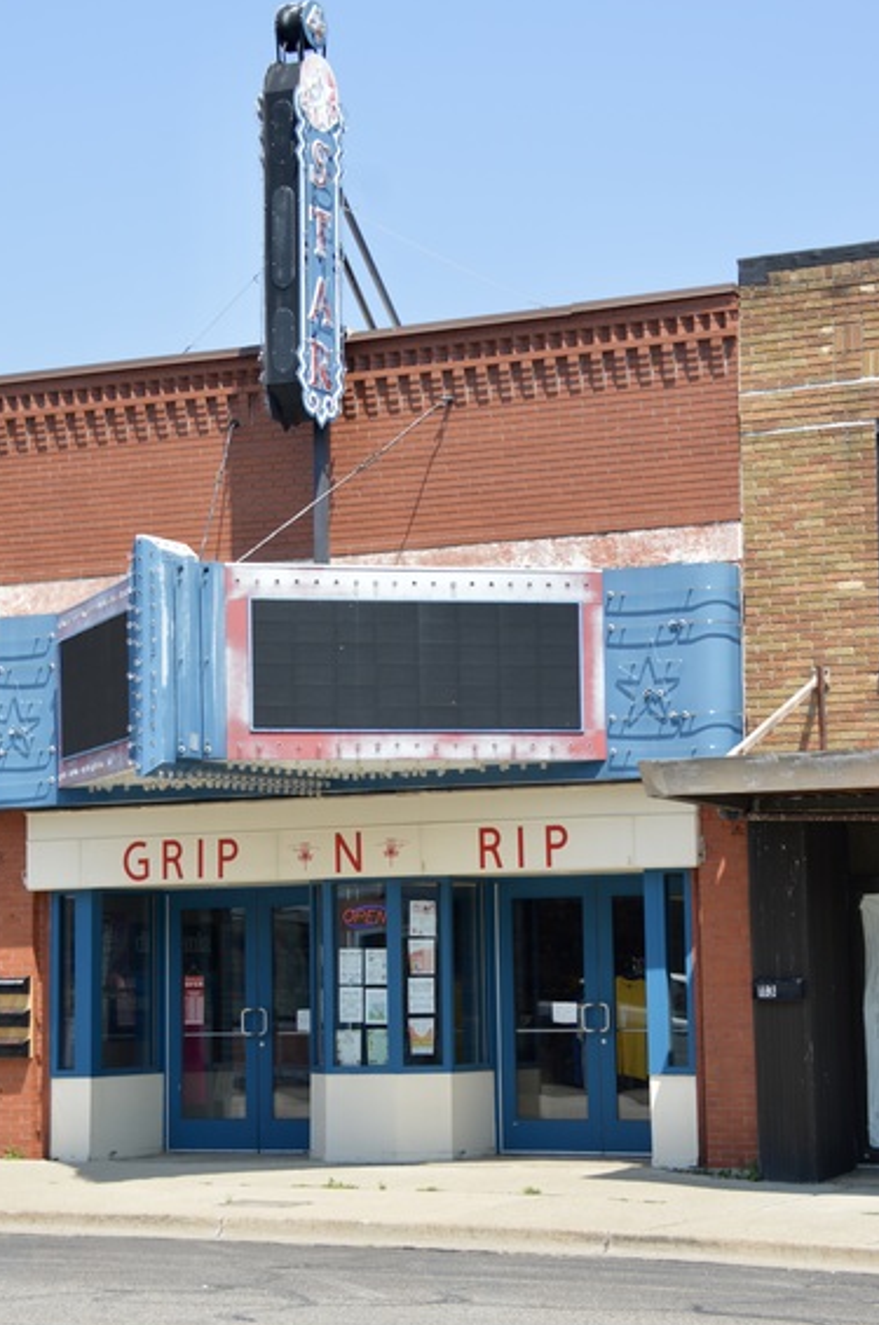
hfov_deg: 16.0
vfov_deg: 23.9
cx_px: 393
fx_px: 3122
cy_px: 610
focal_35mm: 85
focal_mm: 50
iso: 100
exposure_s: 1/200
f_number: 7.1
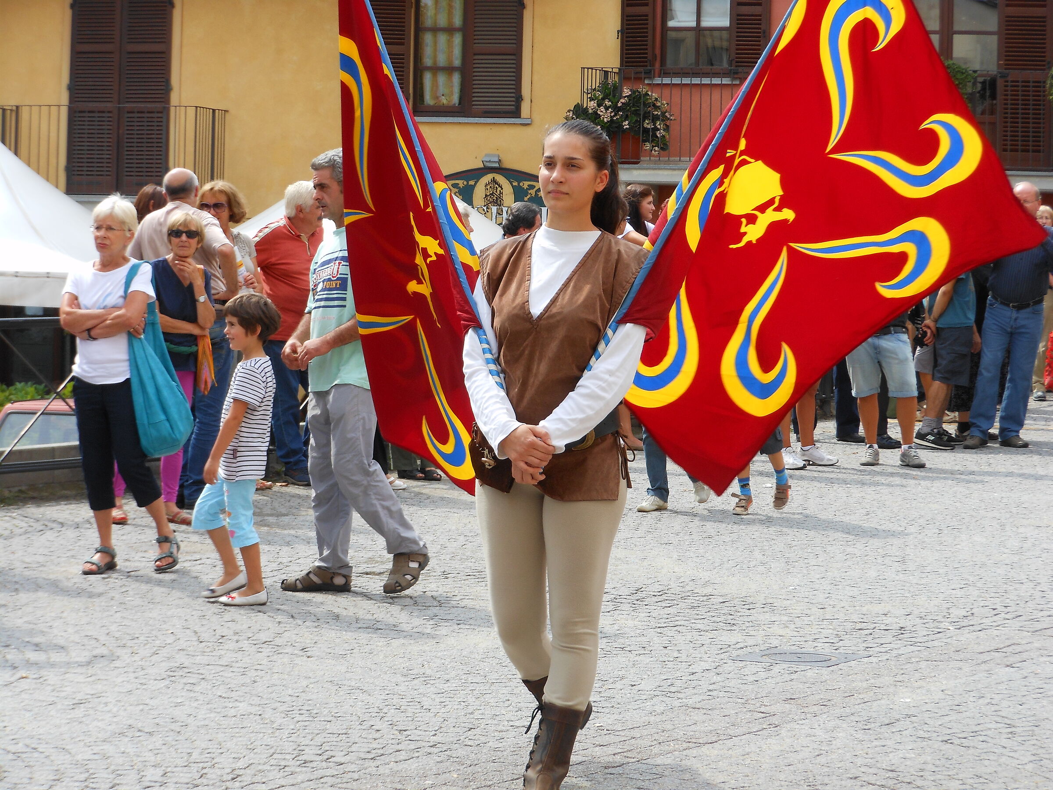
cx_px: 526
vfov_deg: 14.5
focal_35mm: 102
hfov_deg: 19.3
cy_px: 395
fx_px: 3103
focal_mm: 18.3
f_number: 5.4
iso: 80
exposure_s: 1/160
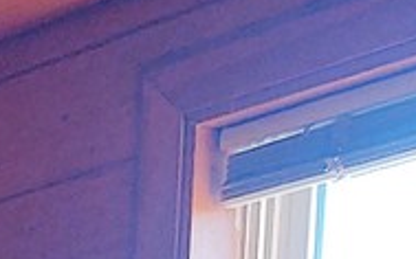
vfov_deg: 5.3
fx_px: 2471
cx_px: -810
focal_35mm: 218
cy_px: 1065
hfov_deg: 8.2
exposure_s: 1/123
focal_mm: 4.75
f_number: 1.7
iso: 100
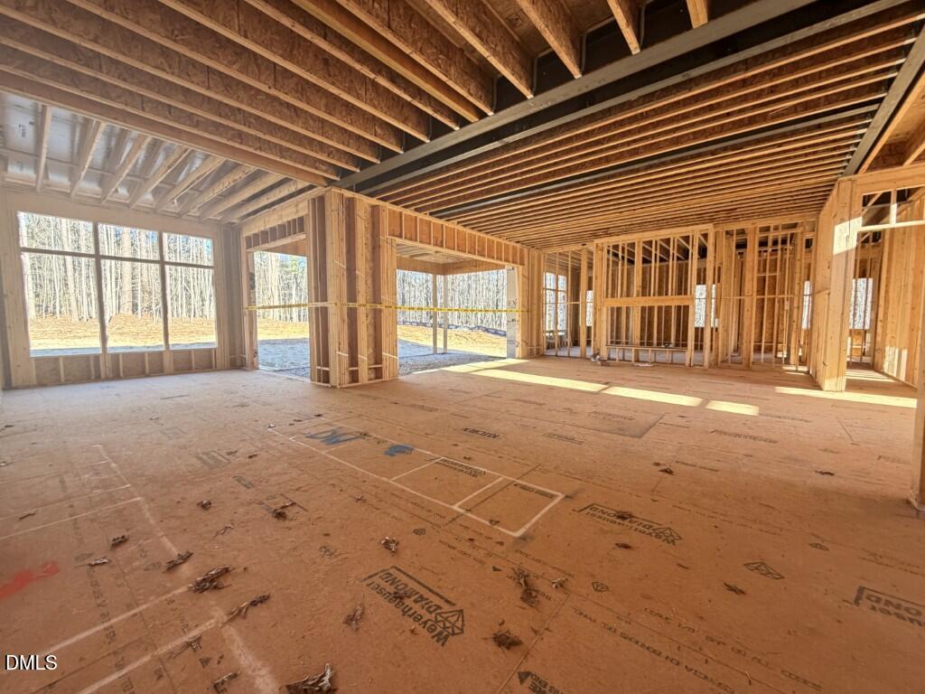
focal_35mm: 14
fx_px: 374
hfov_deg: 102.1
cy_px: 347
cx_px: 462
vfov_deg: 85.7
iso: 250
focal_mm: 2.22
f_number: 2.2
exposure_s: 1/121
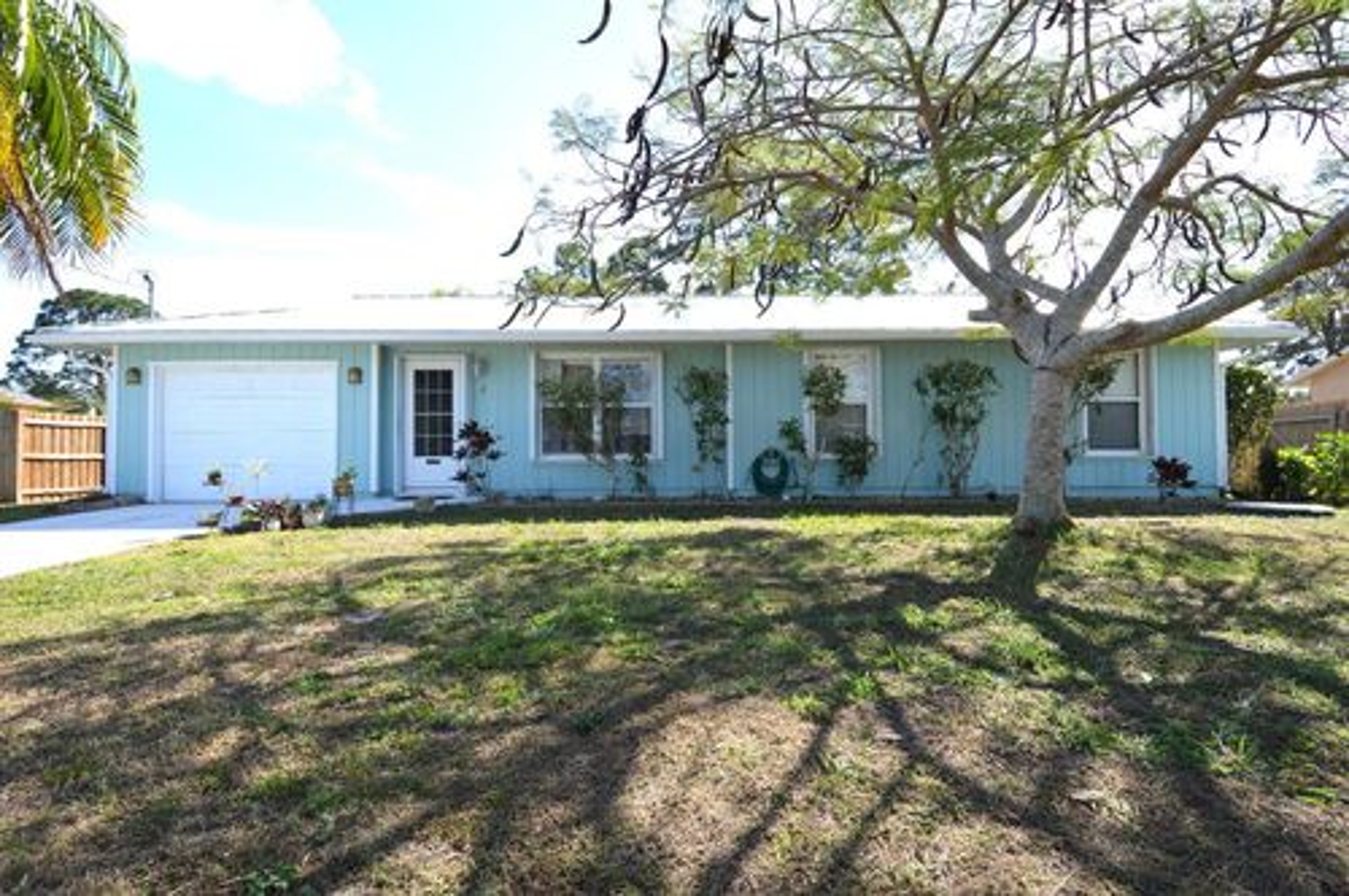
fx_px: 674
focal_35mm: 18
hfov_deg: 90.1
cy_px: 448
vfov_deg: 67.2
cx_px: 674
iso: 100
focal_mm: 12
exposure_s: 1/200
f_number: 7.1
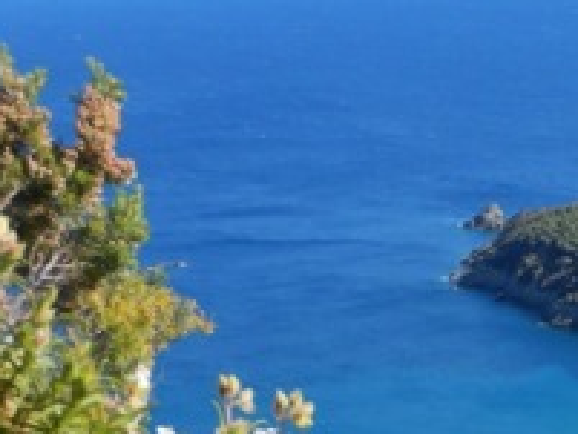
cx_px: 817
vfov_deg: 12.0
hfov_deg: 15.6
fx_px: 1971
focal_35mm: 118
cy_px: 667
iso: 125
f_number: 4.2
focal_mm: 6.6
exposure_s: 1/500
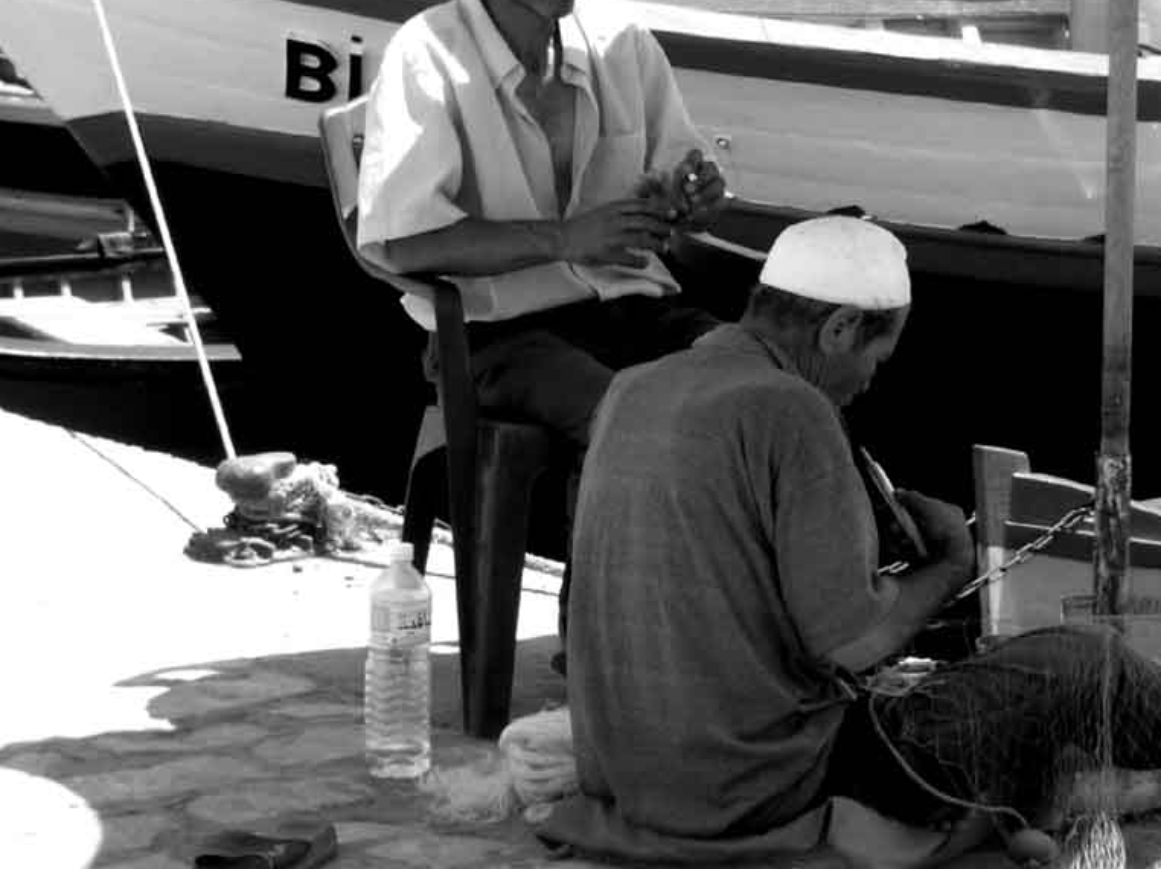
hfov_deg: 14.4
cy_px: 355
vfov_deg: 10.8
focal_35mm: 137
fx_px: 4591
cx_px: 670
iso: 50
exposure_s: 1/65.1
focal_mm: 17.1
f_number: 8.2
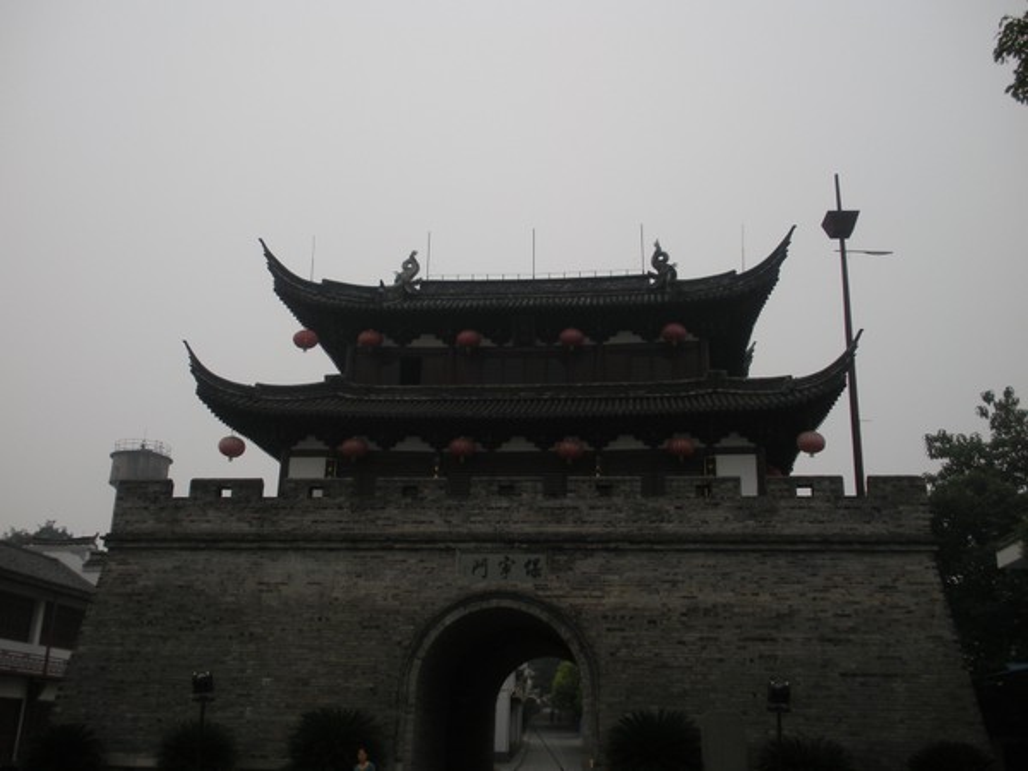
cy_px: 386
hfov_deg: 51.4
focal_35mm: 36
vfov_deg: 39.7
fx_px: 1069
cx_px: 514
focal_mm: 6.3
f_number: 3.5
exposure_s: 1/218
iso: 64
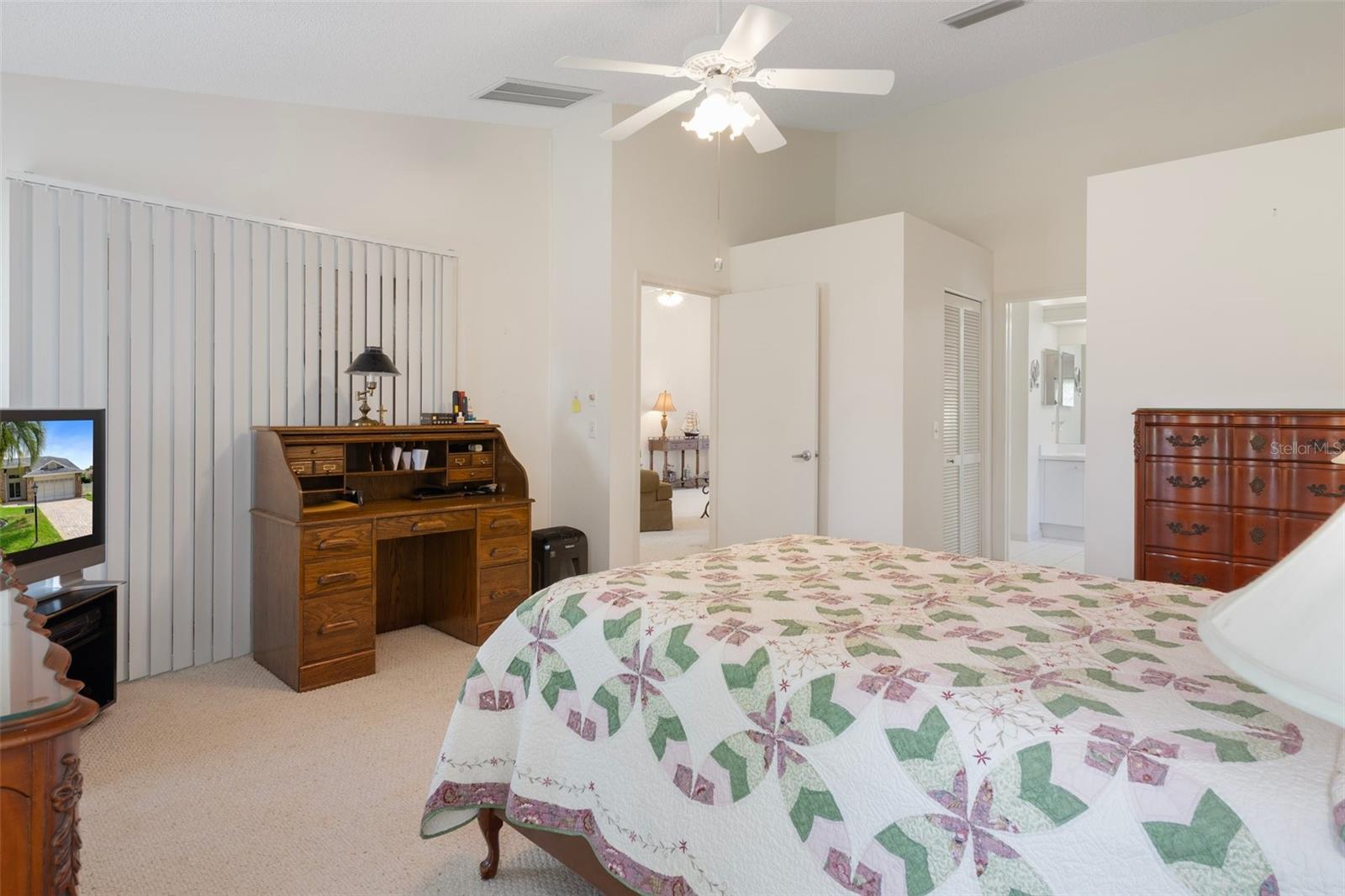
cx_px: 672
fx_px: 672
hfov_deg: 90.0
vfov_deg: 67.4
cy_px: 448
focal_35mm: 18
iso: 250
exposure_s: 1
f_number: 8
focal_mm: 12
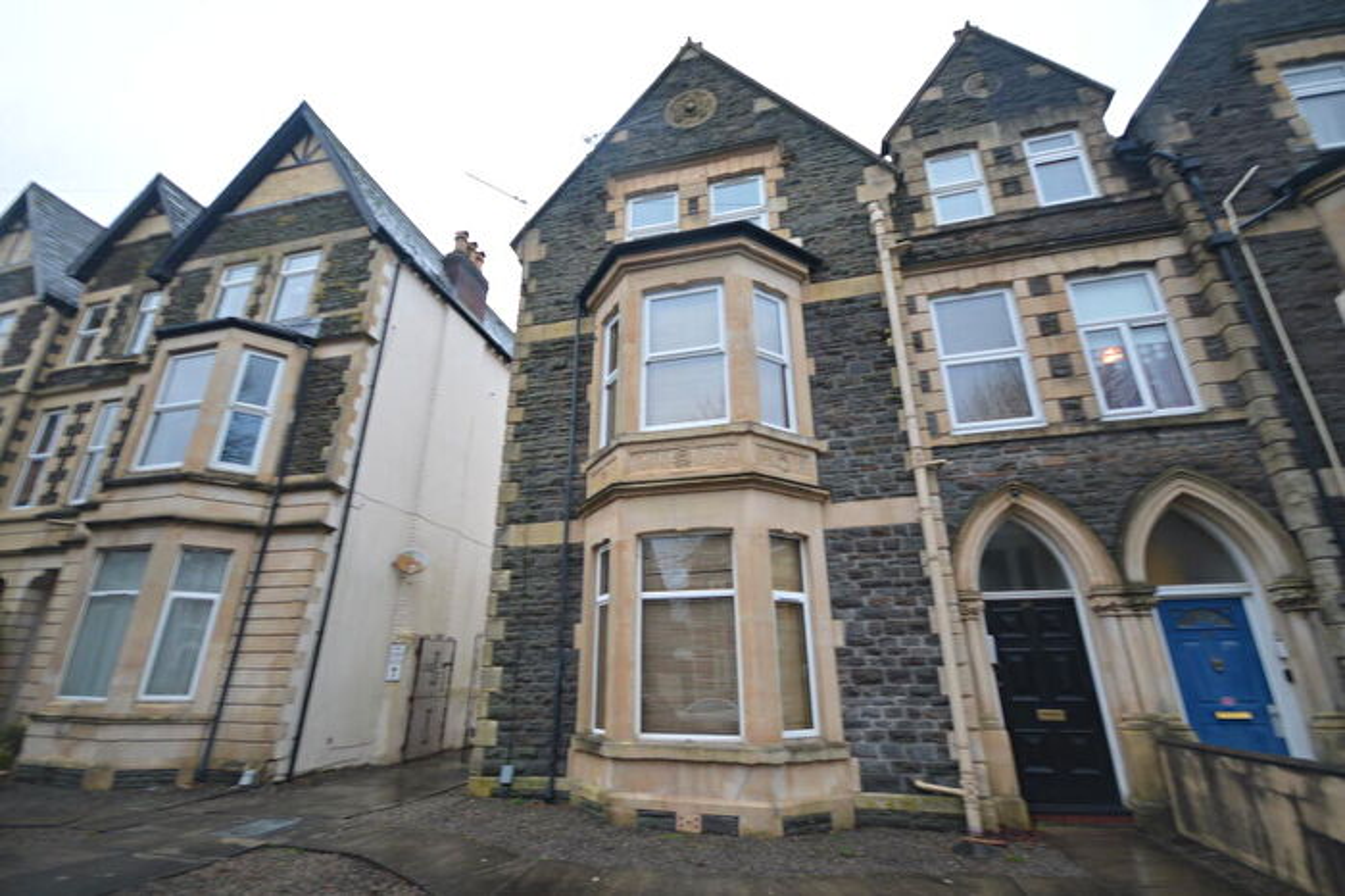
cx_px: 672
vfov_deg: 77.3
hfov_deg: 100.4
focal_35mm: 15
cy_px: 448
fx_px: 560
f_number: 4
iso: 100
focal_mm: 10
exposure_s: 1/15
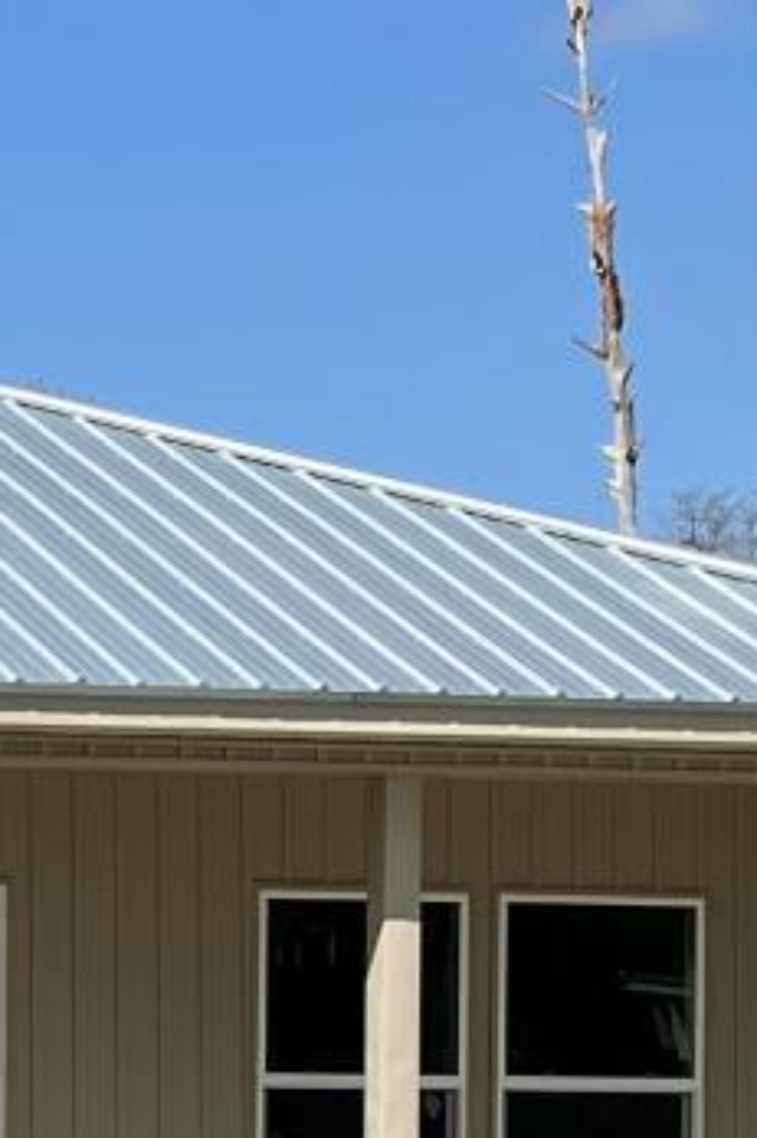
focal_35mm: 156
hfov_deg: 8.4
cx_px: -750
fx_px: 4925
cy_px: 1076
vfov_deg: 13.0
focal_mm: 5.1
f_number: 1.6
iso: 50
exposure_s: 1/7353
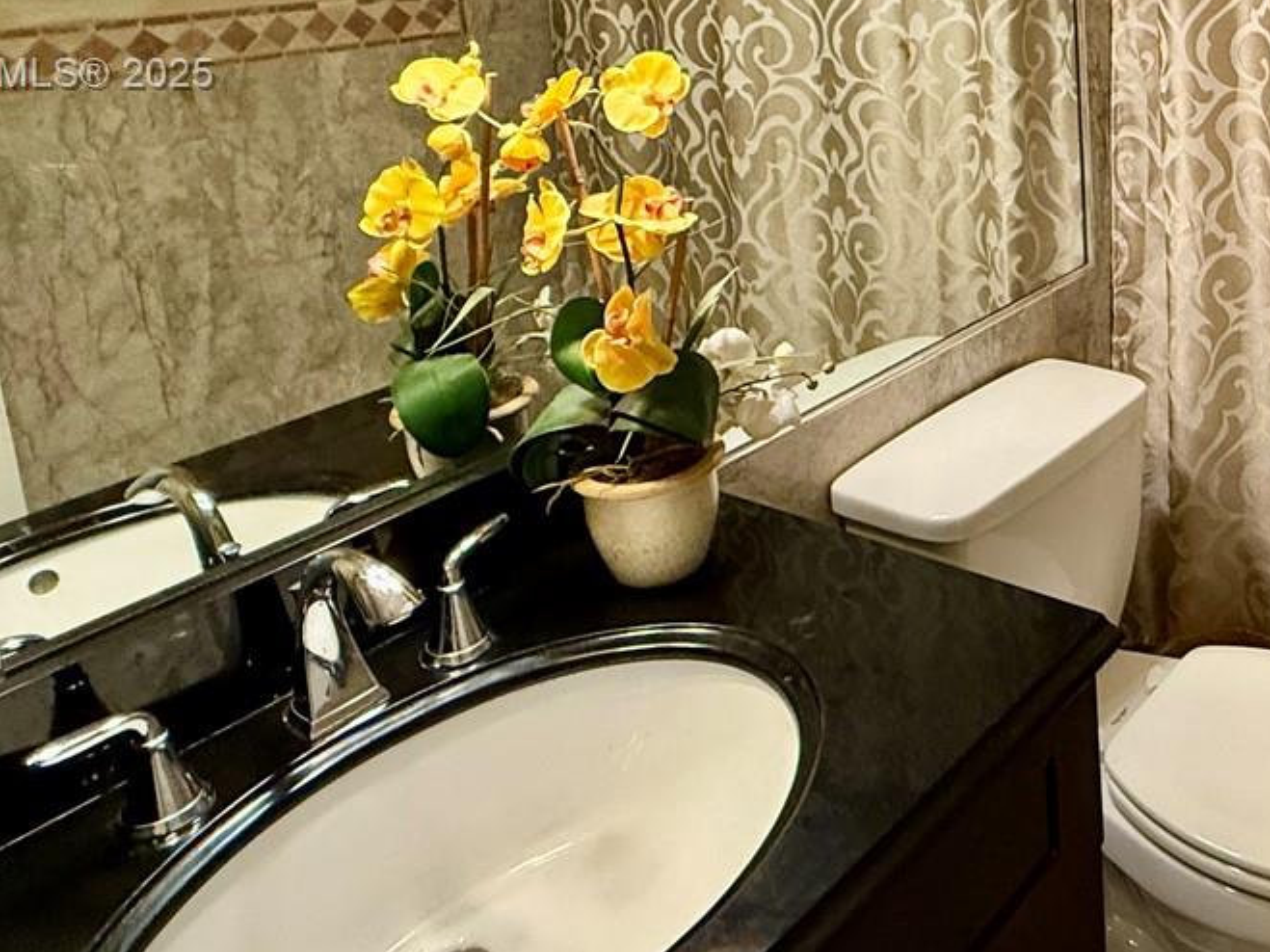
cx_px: 1139
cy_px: 77
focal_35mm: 34
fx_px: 1247
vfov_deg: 38.6
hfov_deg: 48.4
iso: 400
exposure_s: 1/120
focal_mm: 2.22
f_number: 2.2
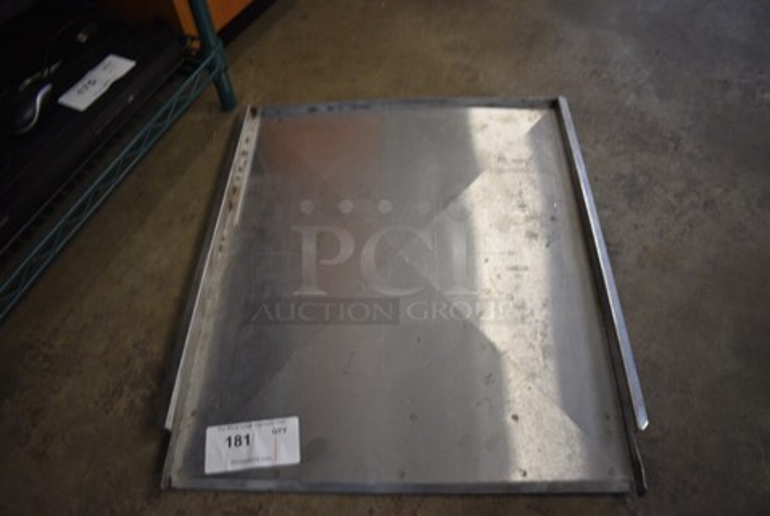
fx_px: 578
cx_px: 385
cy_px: 258
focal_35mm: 27
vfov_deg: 48.1
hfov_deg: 67.3
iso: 800
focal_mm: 18
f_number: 3.5
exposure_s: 1/125
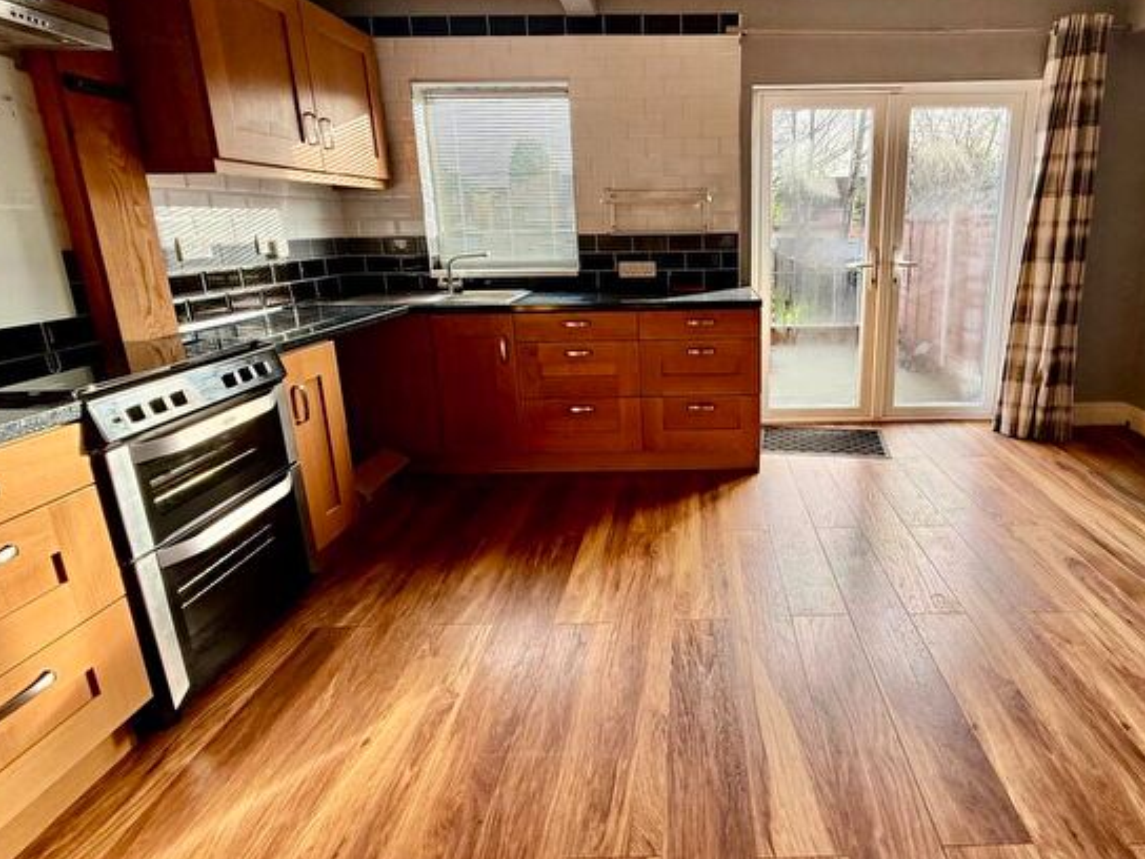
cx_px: 709
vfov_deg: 71.0
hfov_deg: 86.2
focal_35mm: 18
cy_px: 353
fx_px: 595
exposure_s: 1/100
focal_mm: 2.22
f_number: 2.2
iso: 64
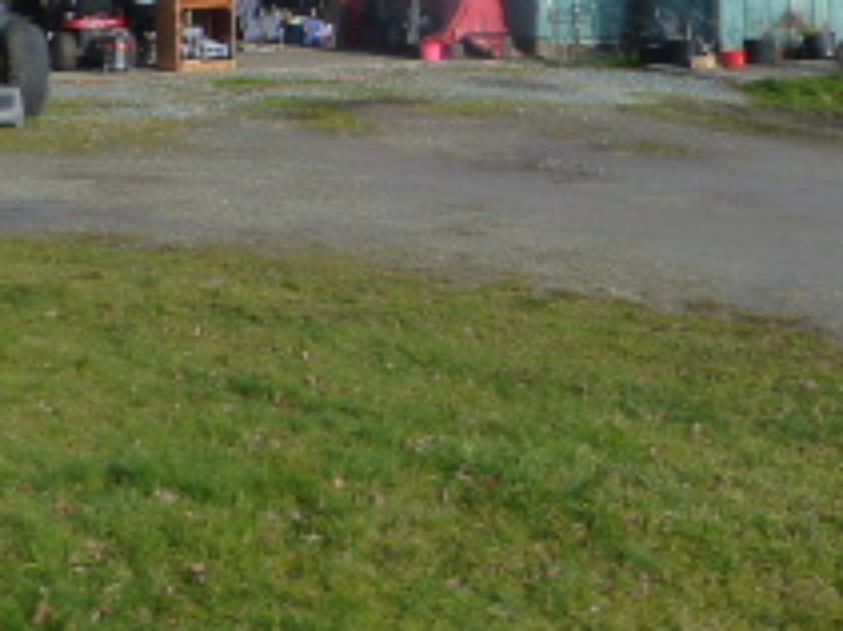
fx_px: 1996
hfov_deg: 23.9
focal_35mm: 82
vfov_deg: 17.3
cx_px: 423
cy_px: -76
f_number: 4
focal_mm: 4.8
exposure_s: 1/640
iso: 160
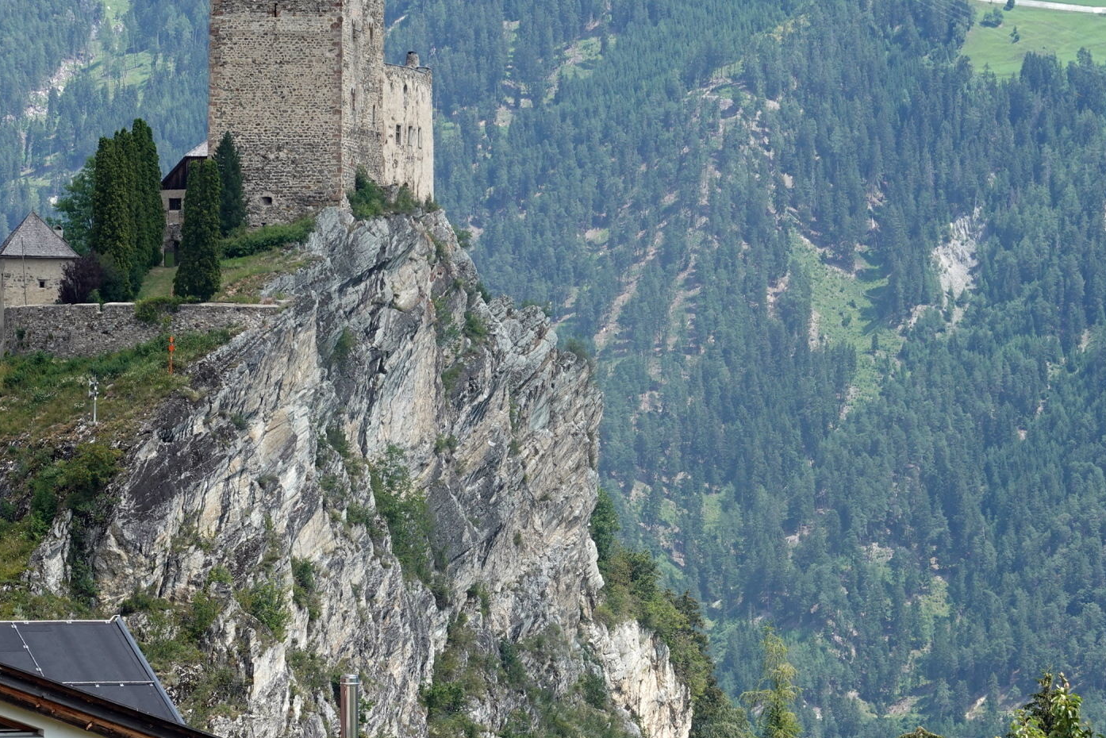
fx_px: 4302
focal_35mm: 140
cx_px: 505
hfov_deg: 14.6
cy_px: 334
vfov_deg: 9.8
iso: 125
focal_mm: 44.38
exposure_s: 1/200
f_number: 7.1
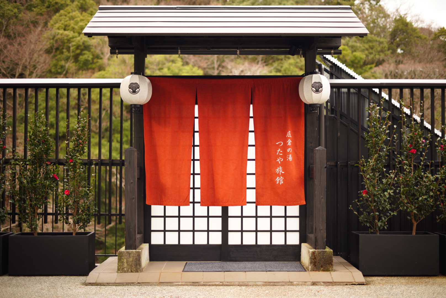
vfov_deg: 27.0
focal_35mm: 50
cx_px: 223
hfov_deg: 39.6
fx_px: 620
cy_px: 149
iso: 100
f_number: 1.8
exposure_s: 1/250
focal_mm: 50
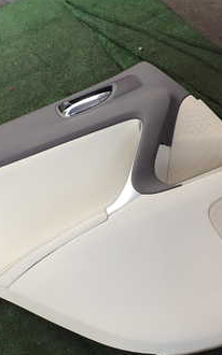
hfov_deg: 23.8
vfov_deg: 37.2
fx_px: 523
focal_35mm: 54
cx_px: 68
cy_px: 229
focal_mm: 5.05
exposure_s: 1/200
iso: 100
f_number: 3.2
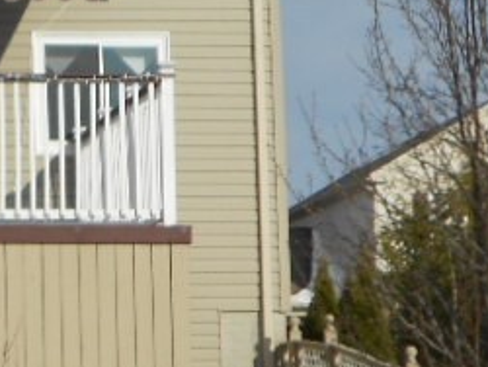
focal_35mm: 229
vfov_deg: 6.5
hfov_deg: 8.4
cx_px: -299
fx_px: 3231
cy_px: 68
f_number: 4.9
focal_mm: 10
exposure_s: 1/1250
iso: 80
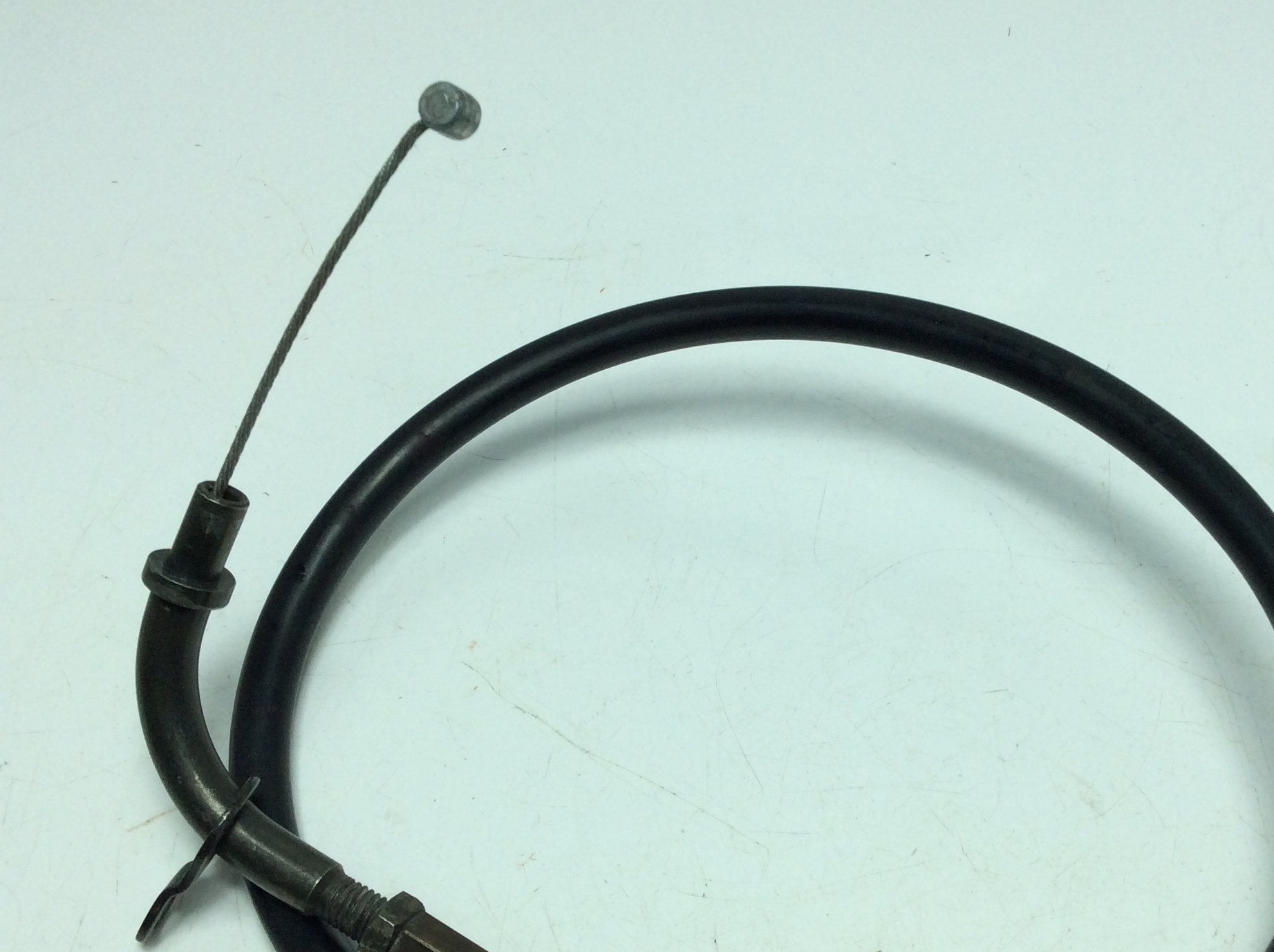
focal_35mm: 45
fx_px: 1654
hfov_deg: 41.9
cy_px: 582
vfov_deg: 32.0
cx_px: 759
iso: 32
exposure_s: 1/555
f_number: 2.4
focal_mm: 3.3
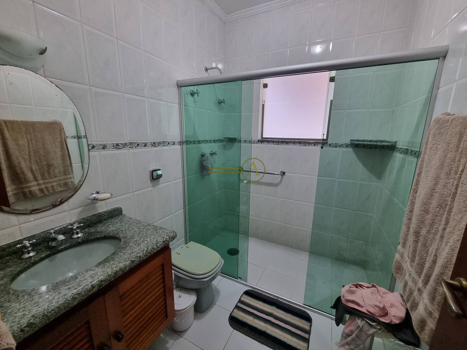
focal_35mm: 13
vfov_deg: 89.9
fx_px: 175
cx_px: 234
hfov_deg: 106.2
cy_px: 175
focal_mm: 2.2
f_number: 2.2
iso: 320
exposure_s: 1/60
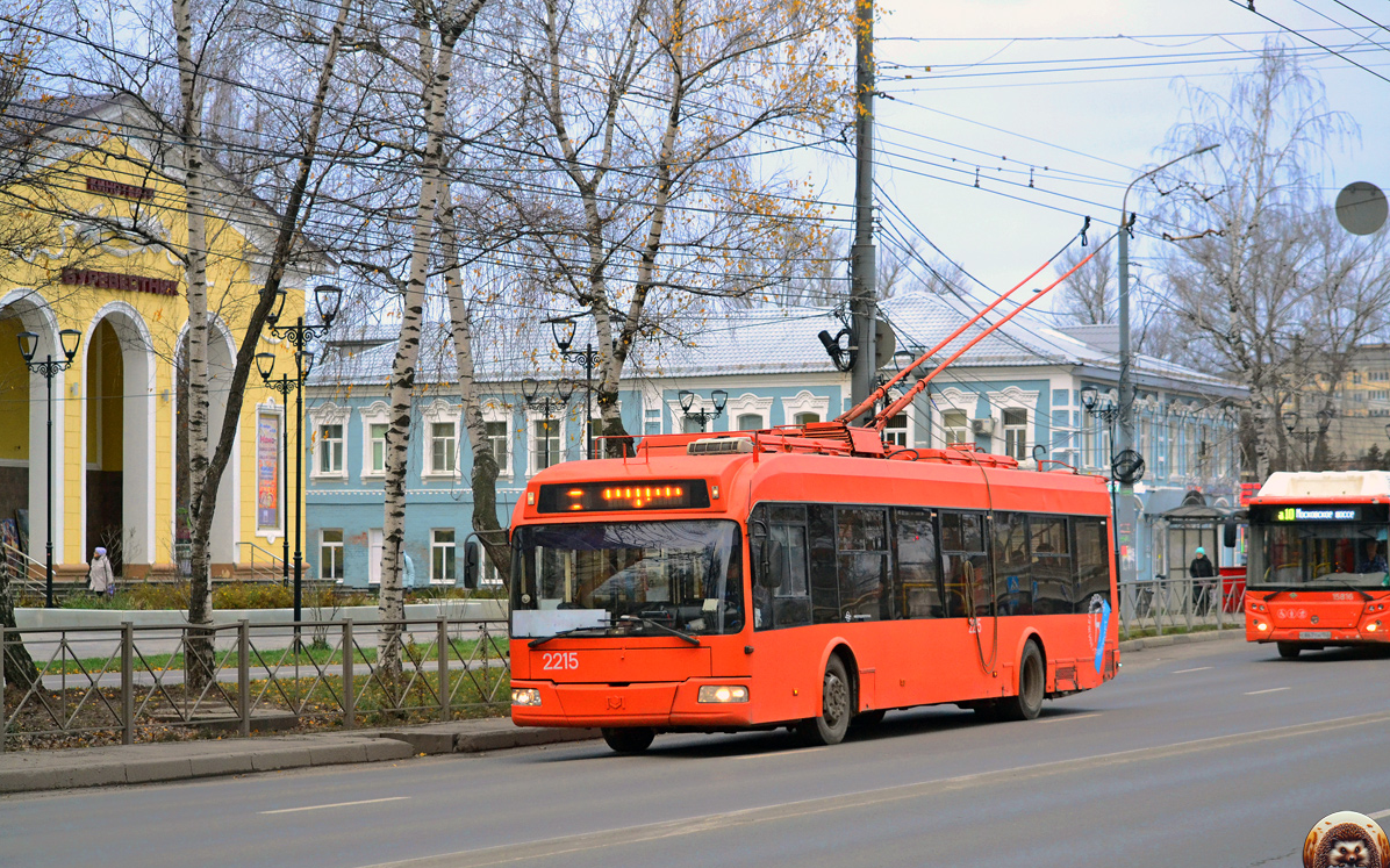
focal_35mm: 89
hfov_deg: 23.3
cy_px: 437
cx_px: 696
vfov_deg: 14.7
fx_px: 3371
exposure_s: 1/500
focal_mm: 58
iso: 1600
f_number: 4.5
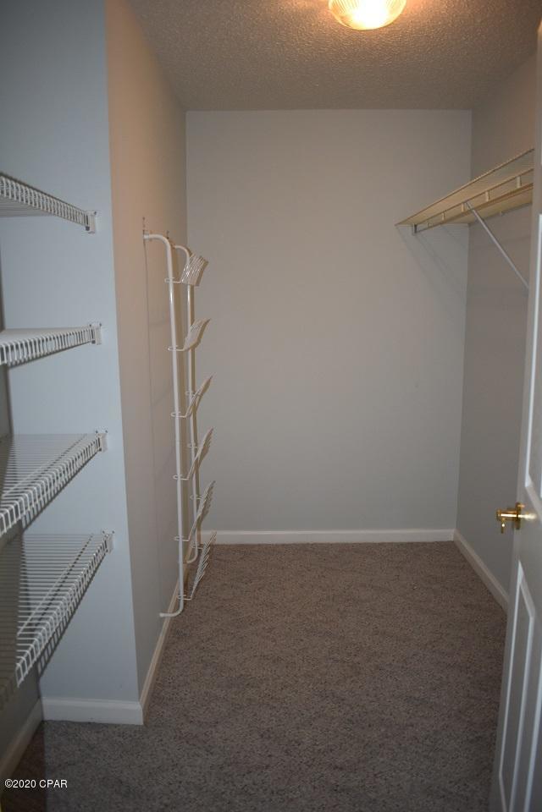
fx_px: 610
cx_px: 271
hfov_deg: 47.9
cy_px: 406
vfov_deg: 67.4
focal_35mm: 27
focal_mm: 18
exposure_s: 1/125
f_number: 3.5
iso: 800
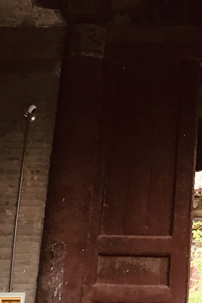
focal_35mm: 112
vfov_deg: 17.8
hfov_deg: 11.4
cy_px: -9
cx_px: 354
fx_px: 942
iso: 20
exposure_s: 1/259
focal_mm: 3.99
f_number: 1.8
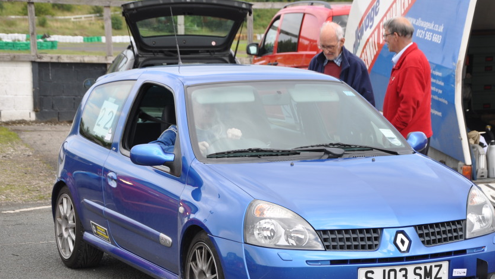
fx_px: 1470
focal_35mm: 112
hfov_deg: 19.1
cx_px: 289
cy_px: 193
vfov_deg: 10.8
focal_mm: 58
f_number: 7.1
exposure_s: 1/200
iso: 200
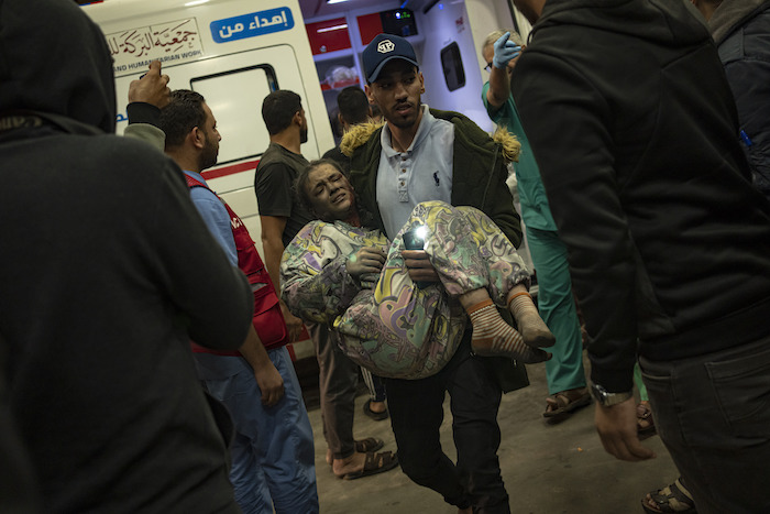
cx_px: 385
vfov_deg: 37.9
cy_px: 257
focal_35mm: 35
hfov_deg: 54.4
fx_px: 749
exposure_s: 1/250
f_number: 2.8
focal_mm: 35
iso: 2000
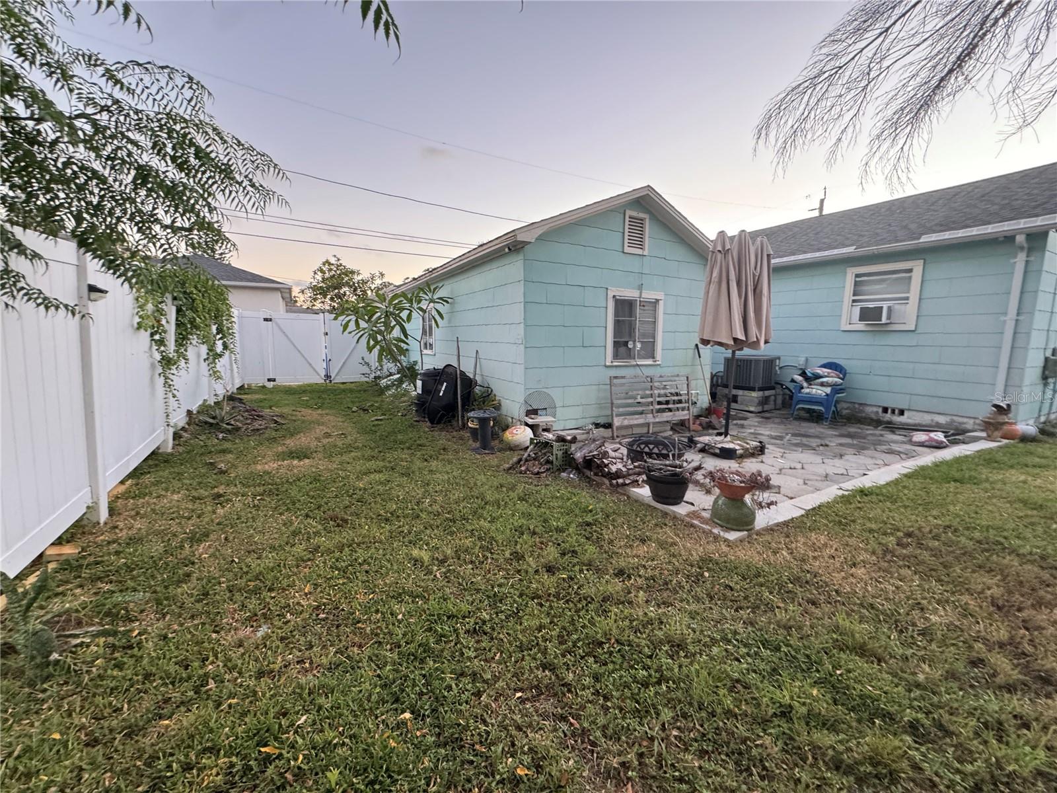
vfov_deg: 85.7
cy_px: 396
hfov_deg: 102.1
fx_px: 427
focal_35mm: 14
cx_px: 528
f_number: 2.2
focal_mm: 2.22
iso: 320
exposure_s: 1/78
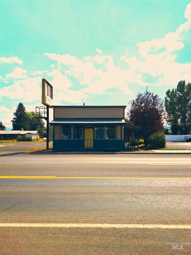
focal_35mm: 27
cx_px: 96
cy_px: 128
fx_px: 199
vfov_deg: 65.3
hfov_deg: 51.3
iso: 50
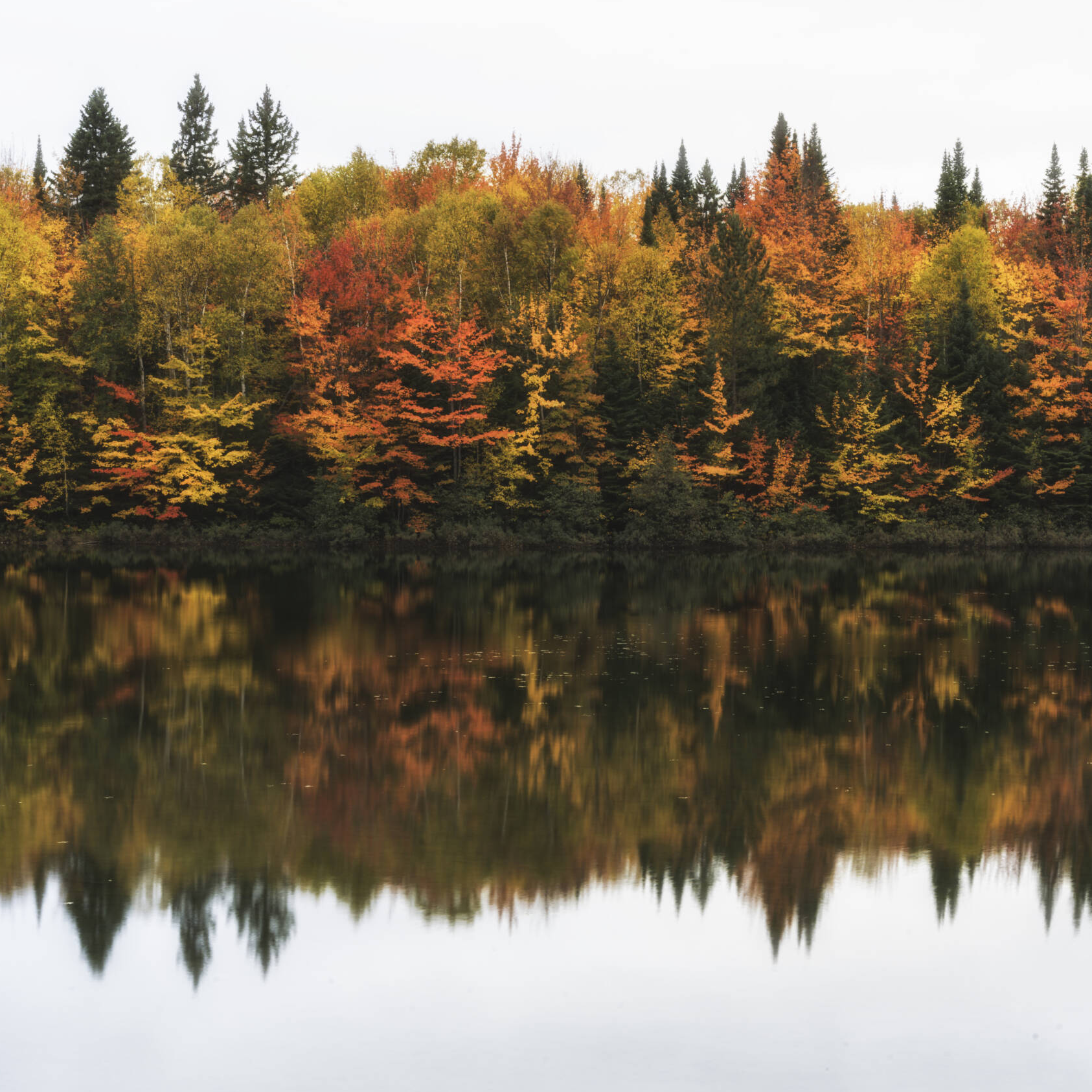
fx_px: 2534
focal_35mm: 71
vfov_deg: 24.3
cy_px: 545
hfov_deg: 24.2
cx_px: 705
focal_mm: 55
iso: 50
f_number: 22
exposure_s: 1
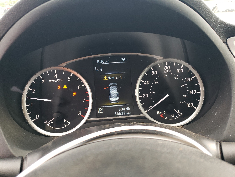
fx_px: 177
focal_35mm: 26
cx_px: 118
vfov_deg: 53.1
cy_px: 88
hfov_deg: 67.3
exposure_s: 1/120
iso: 93
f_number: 1.5
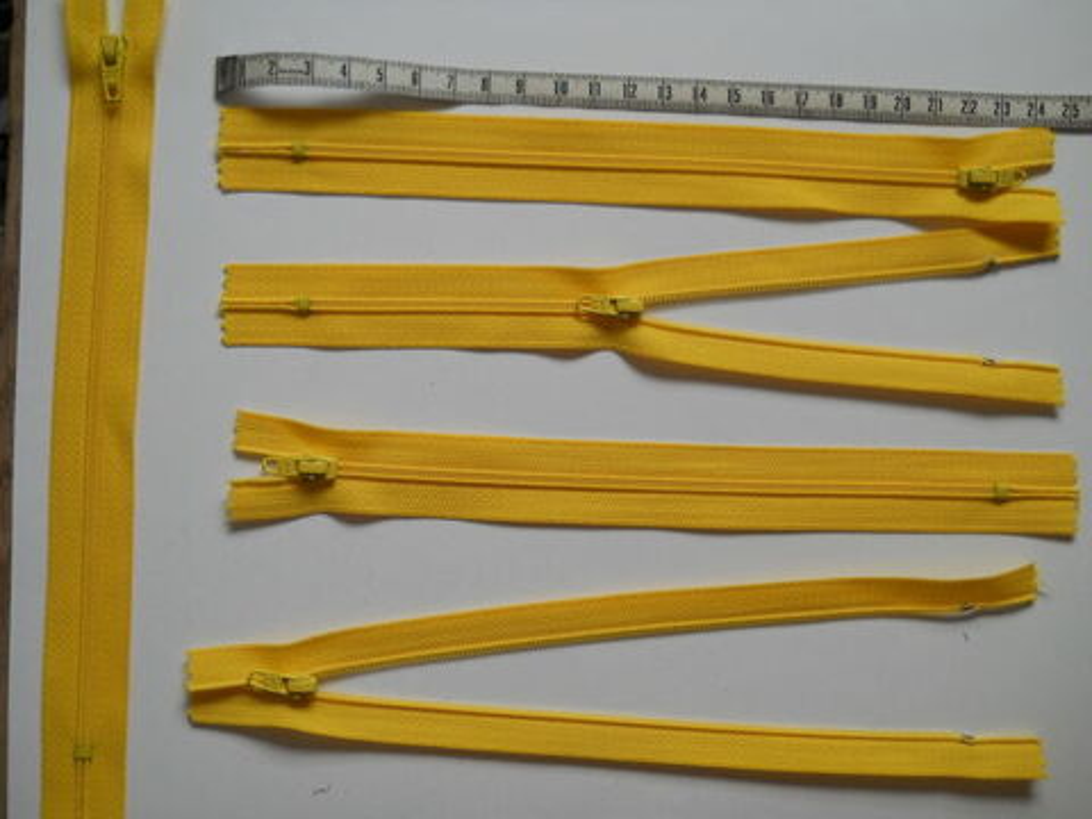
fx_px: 1293
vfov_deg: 35.1
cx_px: 546
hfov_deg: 45.8
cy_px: 410
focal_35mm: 41
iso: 80
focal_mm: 6.72
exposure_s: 1/50
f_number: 3.1
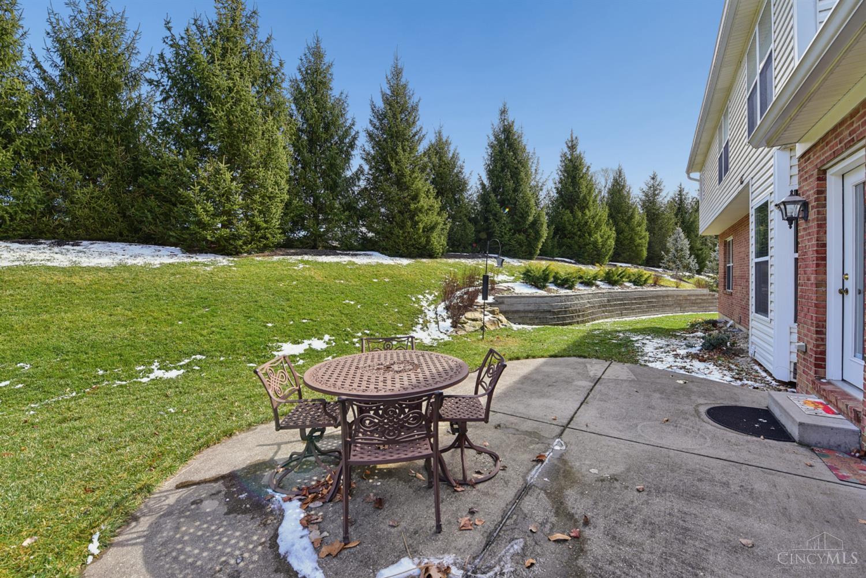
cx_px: 433
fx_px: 337
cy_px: 289
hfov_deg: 104.3
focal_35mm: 14
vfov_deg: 81.2
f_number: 8
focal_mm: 14
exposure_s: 1/200
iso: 400
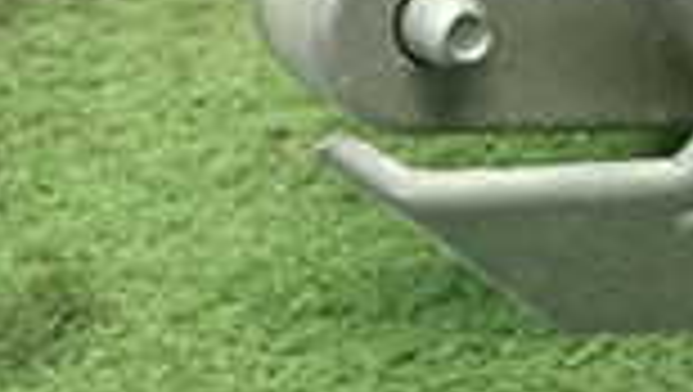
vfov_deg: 9.4
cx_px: 1188
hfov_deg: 15.0
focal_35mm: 127
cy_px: -135
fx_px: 2336
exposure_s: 1/80
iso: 800
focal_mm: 5.5
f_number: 2.3
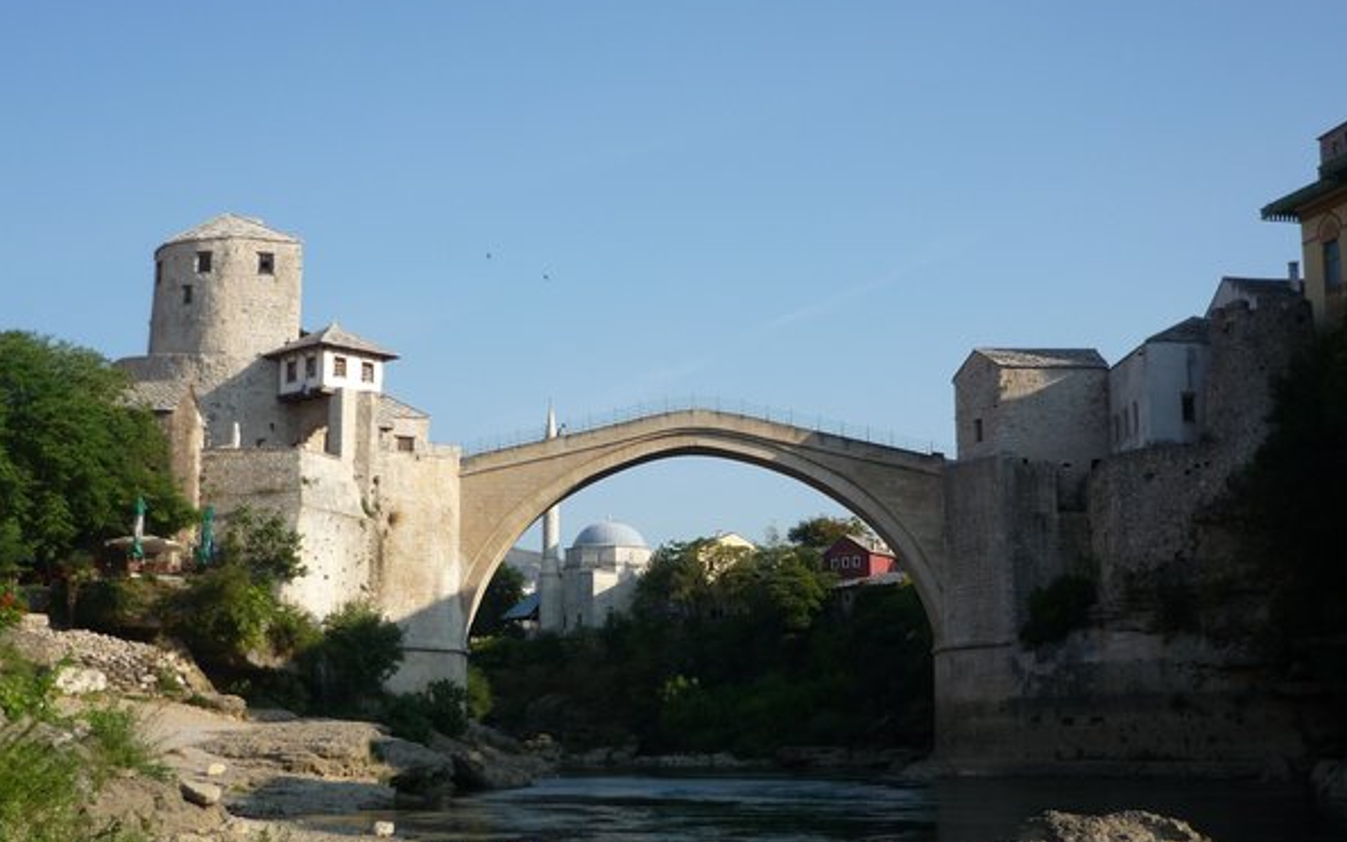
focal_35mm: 47
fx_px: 1726
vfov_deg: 27.4
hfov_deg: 42.6
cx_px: 677
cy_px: 480
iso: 100
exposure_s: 1/1000
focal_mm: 7.2
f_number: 3
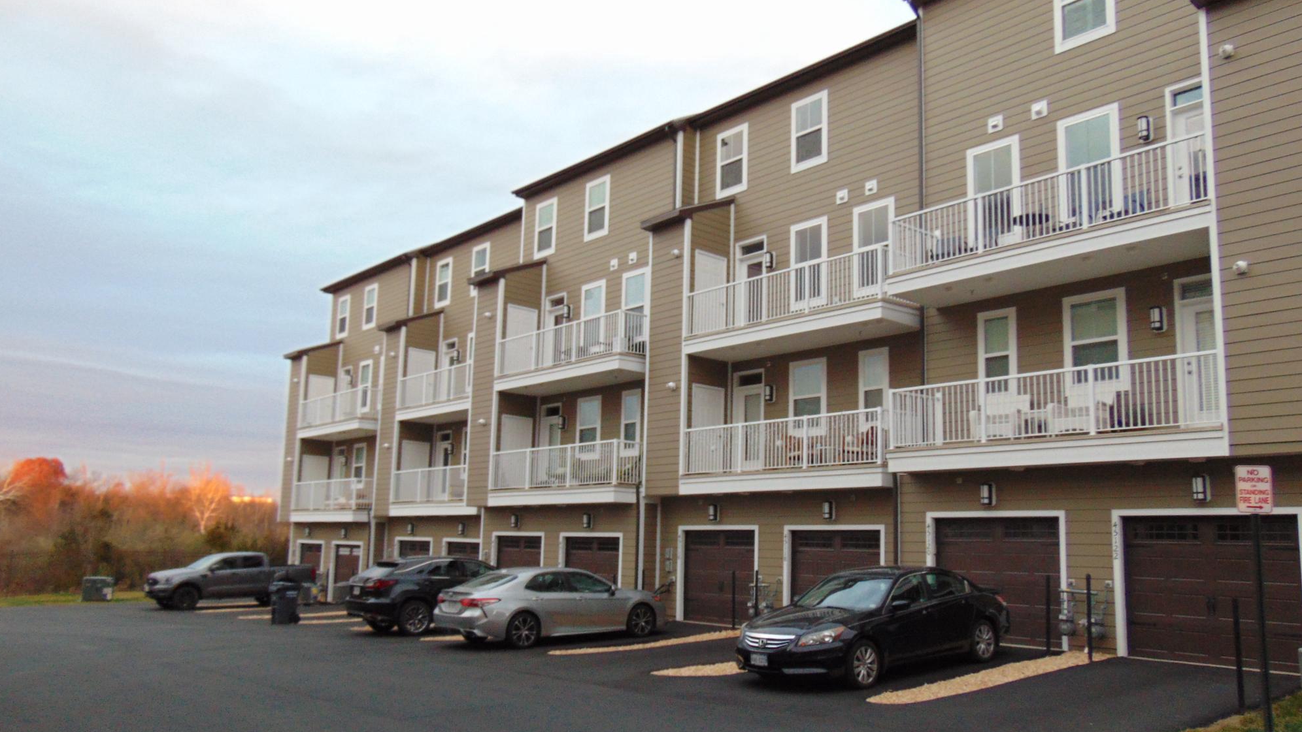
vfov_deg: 41.4
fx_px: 967
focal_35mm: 28
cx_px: 655
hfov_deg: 67.9
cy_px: 413
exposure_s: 1/30
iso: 160
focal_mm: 4.5
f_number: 3
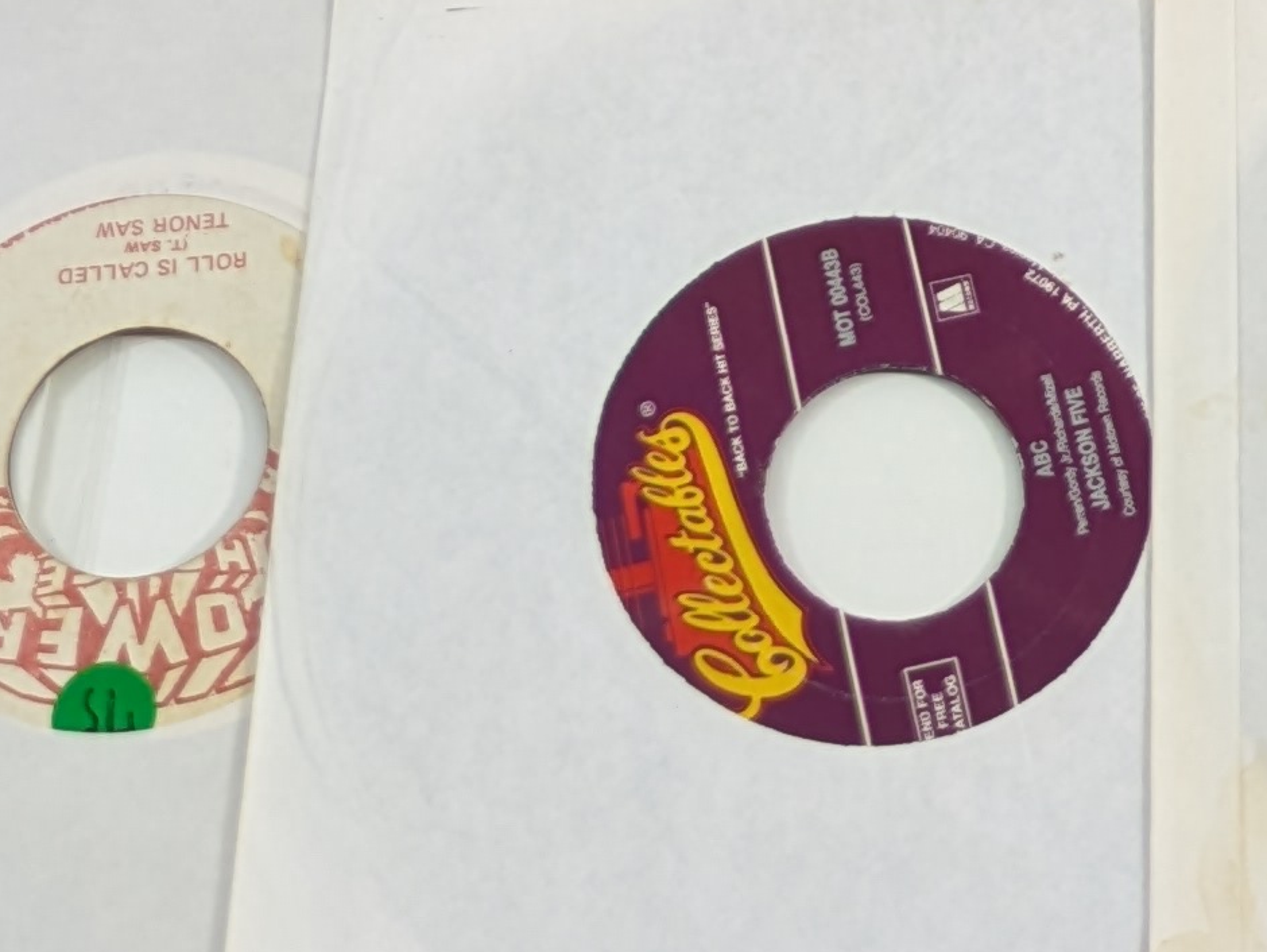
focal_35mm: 123
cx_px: 1045
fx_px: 4504
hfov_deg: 15.9
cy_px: -1143
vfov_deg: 10.7
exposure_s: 1/120
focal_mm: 5.43
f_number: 1.89
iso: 62
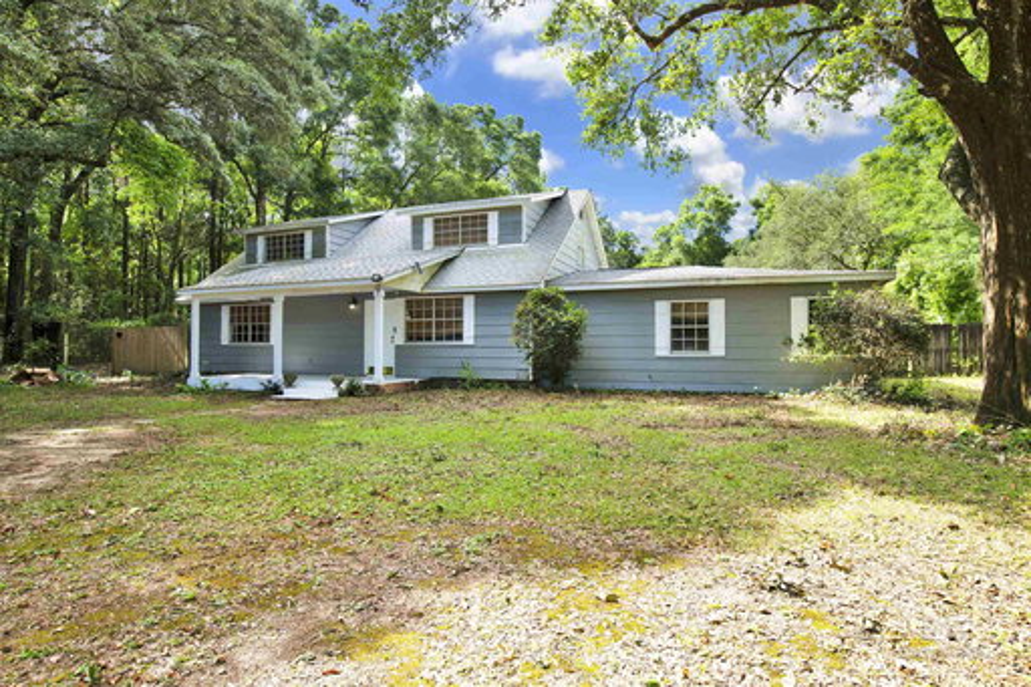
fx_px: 573
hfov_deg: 84.0
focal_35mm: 20
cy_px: 344
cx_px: 516
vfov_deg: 61.9
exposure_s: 1/60
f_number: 11
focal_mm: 20
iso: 200
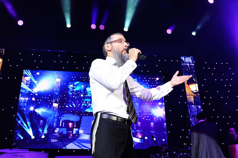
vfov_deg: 37.8
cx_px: 119
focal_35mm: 35
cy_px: 79
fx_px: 231
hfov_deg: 54.5
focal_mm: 35
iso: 1600
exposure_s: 1/80
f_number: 7.1
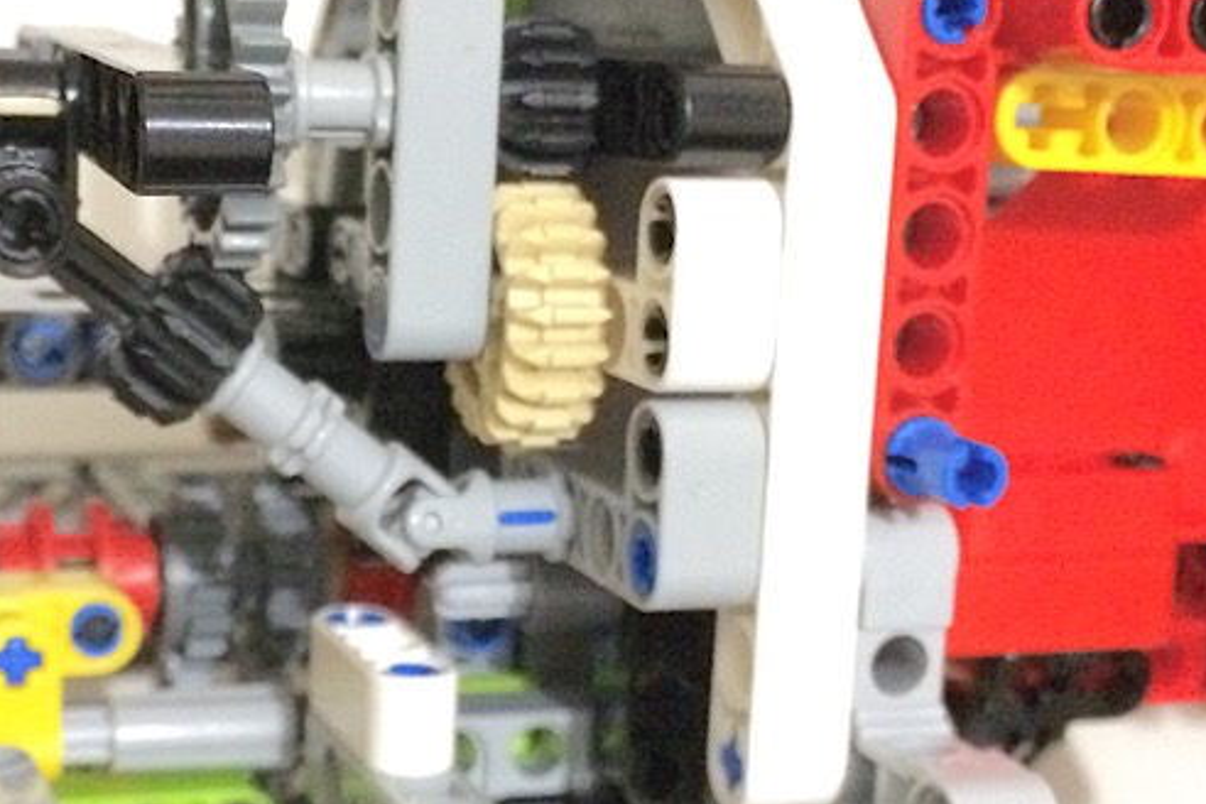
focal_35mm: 49
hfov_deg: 39.8
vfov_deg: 27.5
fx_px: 1641
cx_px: 387
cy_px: 446
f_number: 2.2
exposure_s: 1/17
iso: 640
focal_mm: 4.15
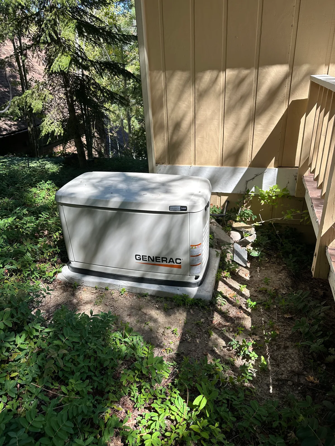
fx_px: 310
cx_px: 168
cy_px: 223
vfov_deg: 71.6
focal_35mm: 24
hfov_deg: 56.8
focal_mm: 6.86
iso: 80
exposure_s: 1/1183
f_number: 1.78
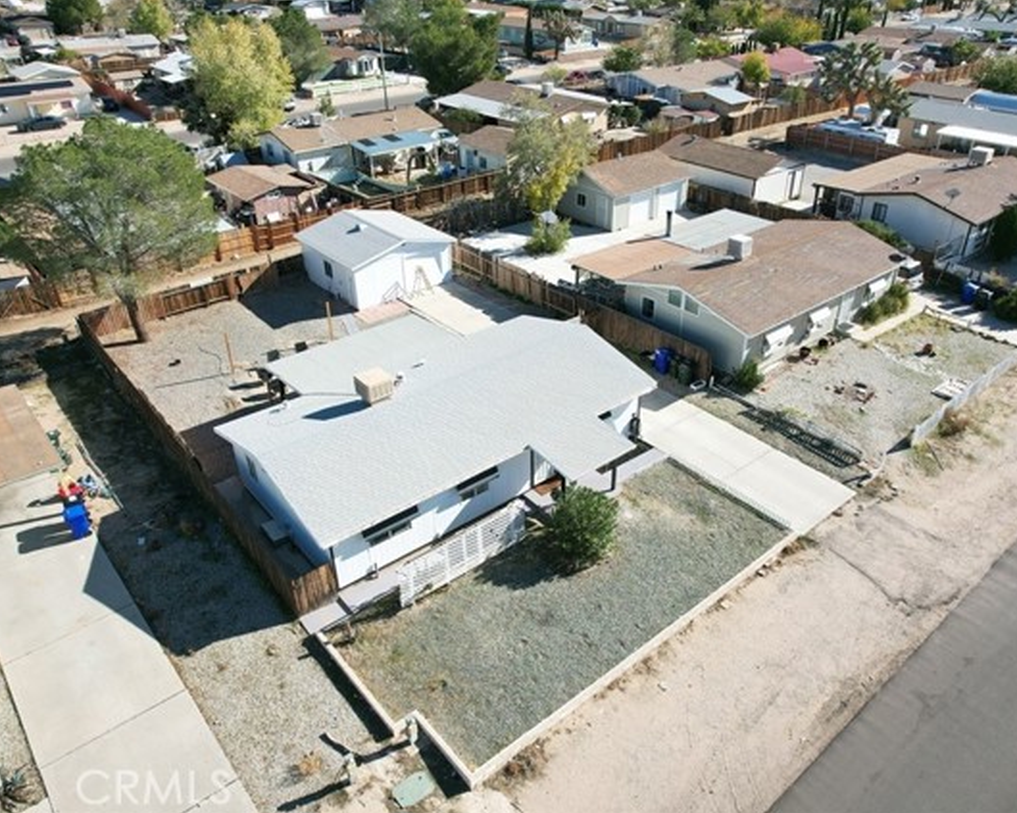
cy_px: 405
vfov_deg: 56.8
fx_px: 752
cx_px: 536
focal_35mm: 25
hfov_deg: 68.1
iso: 100
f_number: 2.8
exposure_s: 1/320
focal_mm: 8.38
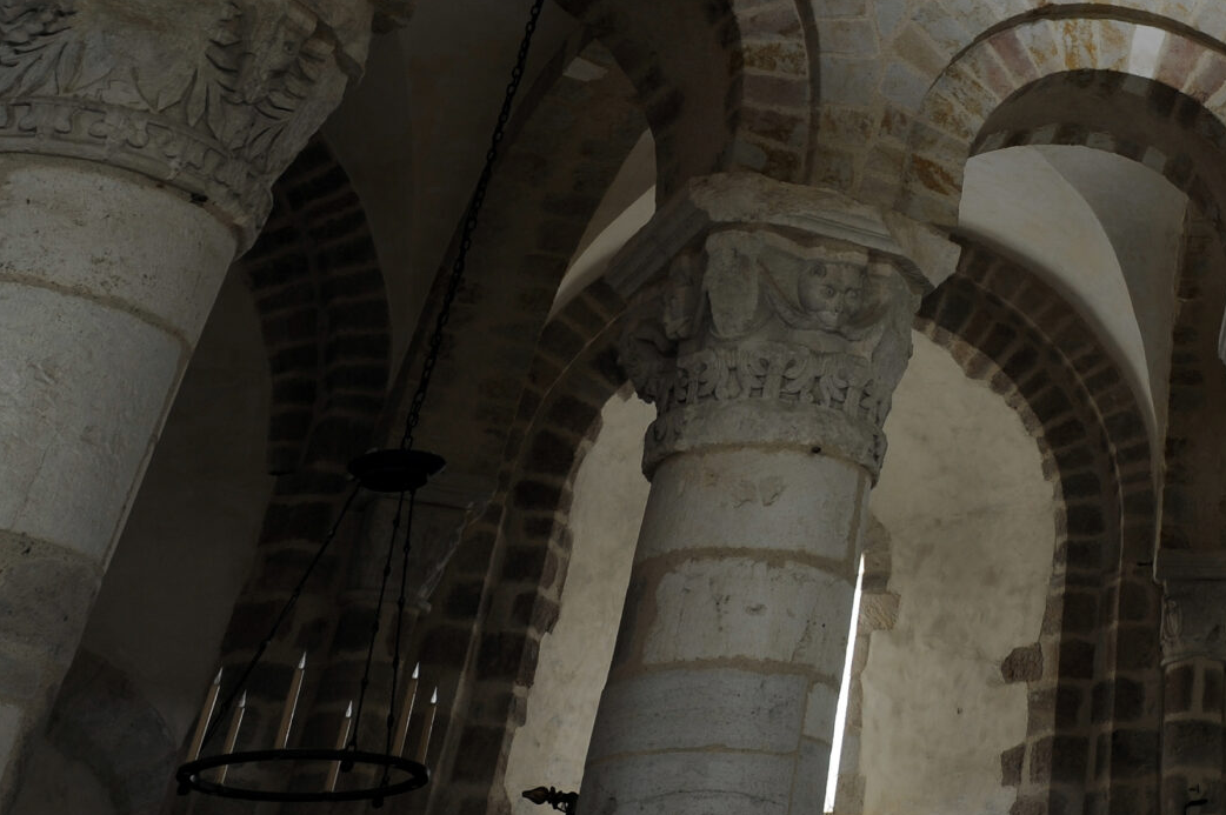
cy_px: -138
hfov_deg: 33.6
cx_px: 1400
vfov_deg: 24.6
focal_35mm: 50
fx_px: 1701
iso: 200
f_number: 8
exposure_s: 2.5
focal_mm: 21
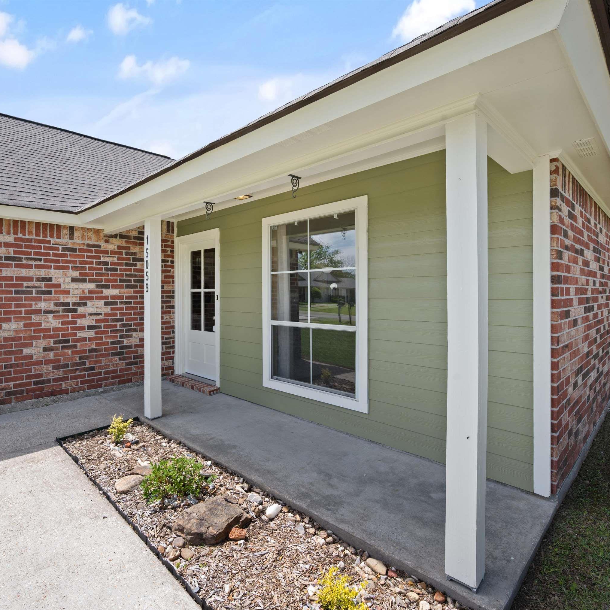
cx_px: 251
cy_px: 307
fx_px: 372
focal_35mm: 19
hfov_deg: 78.0
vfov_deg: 78.7
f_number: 10
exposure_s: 1/125
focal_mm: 14.5
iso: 200
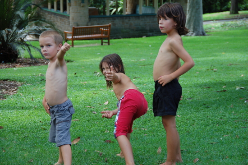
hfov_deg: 17.1
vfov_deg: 11.4
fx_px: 826
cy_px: 82
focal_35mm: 120
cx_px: 124
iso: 200
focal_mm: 80
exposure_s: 1/80
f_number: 5.3
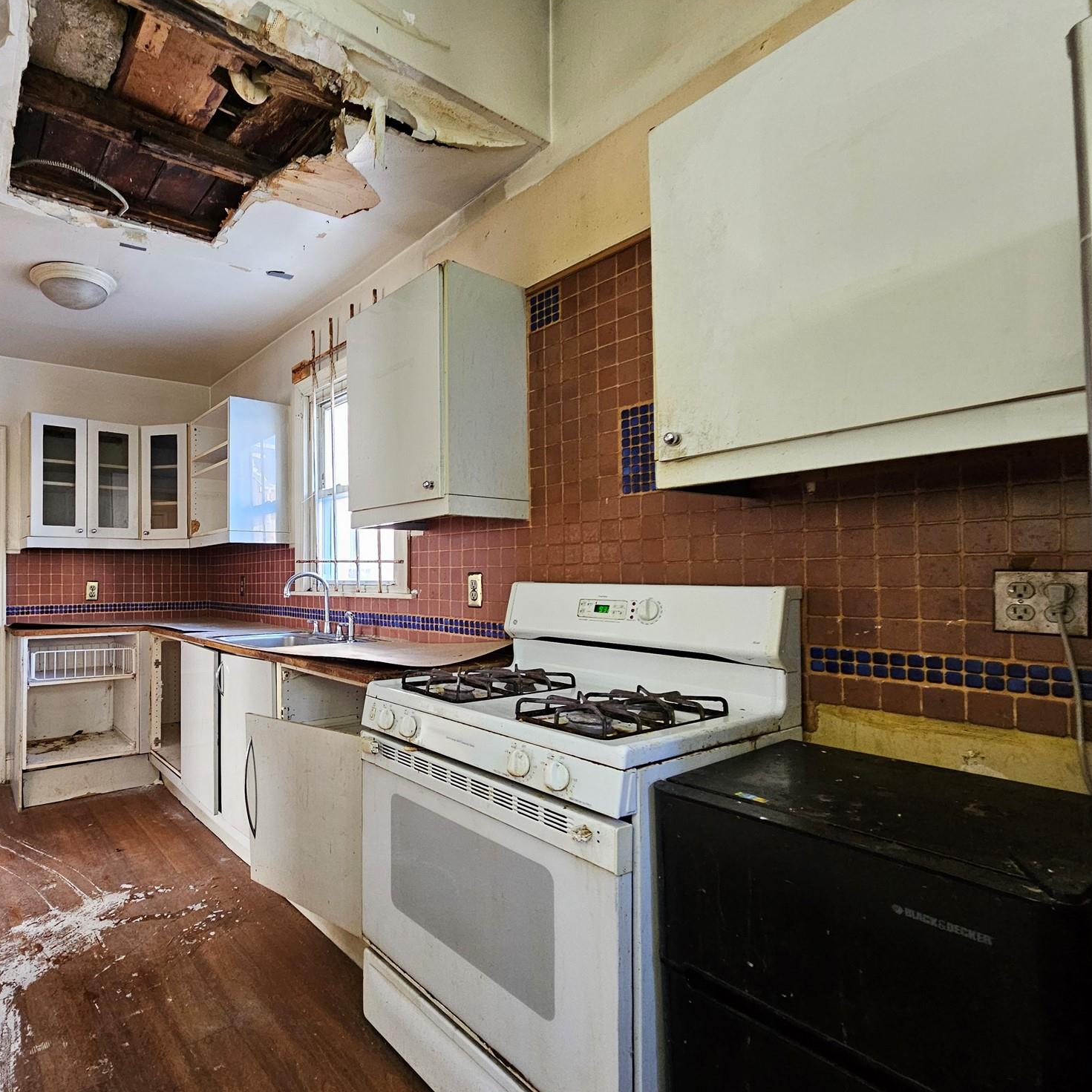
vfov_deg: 87.4
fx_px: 571
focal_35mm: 16
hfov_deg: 83.5
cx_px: 339
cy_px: 563
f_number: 2.2
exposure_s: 1/30
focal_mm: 2.2
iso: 320
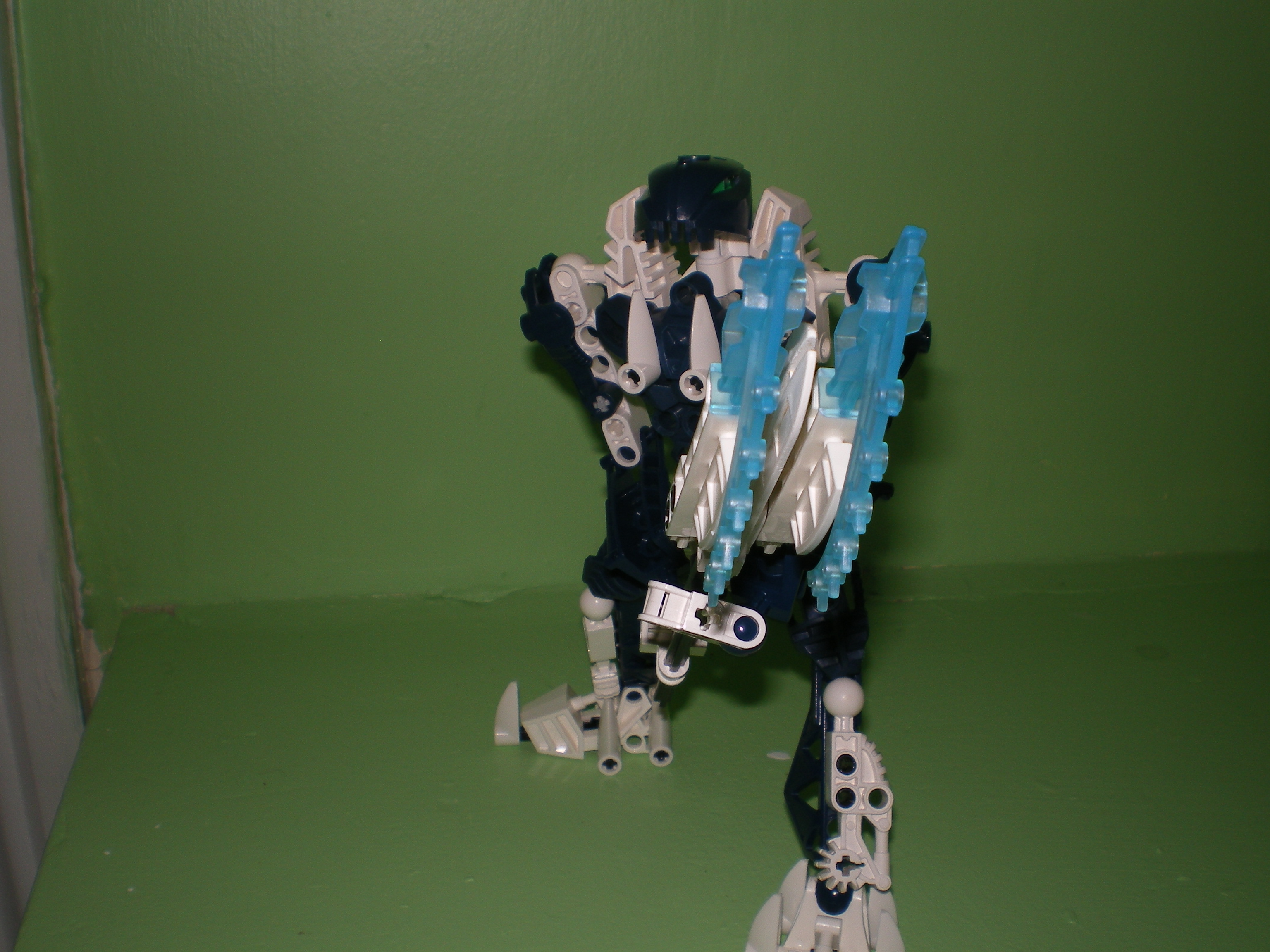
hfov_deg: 49.0
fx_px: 1394
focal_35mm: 38
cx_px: 635
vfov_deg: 37.7
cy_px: 476
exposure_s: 1/30
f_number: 4.6
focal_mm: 6.3
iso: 64
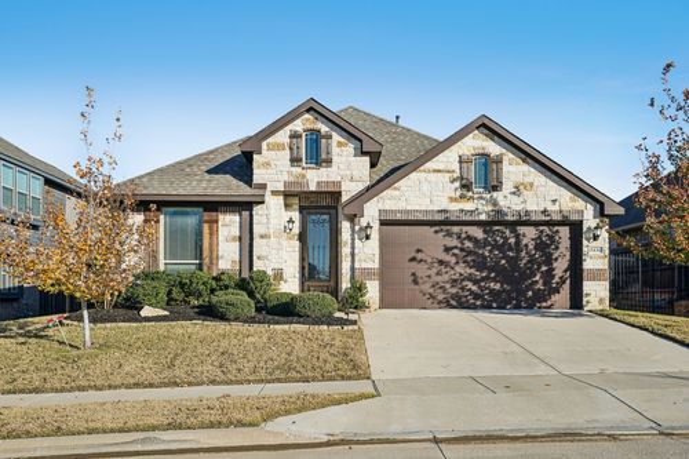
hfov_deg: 54.5
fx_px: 670
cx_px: 344
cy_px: 230
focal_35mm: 35
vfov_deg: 37.8
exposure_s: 1/400
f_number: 8
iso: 100
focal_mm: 35
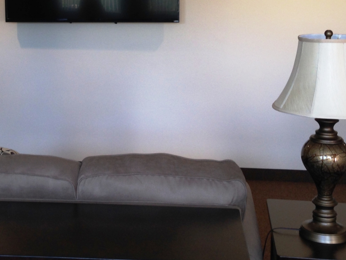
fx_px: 700
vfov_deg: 20.8
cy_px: 50
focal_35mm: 70
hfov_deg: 27.7
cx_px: 126
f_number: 2.4
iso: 50
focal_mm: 4.12
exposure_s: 1/20
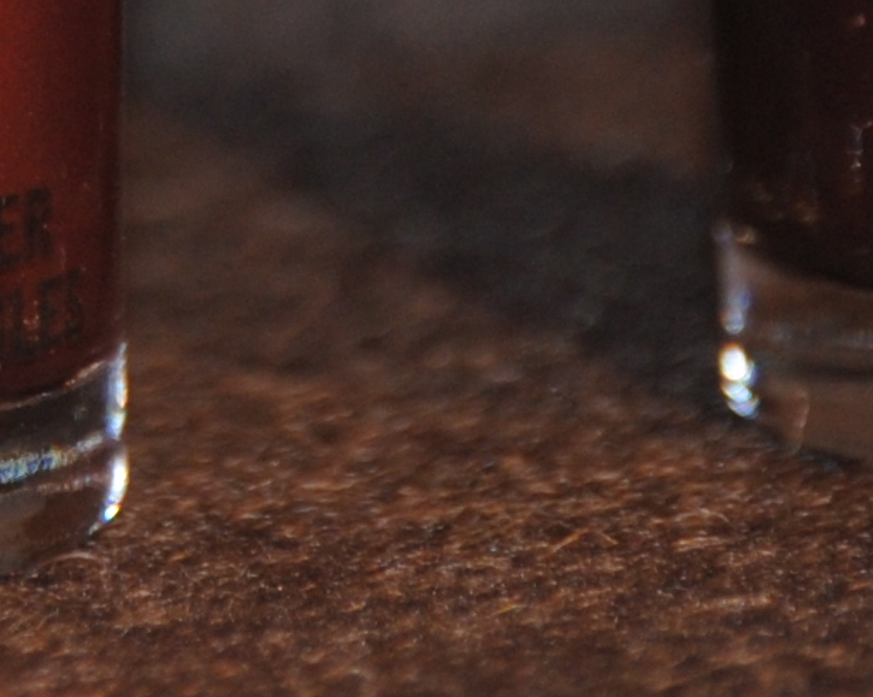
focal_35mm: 993
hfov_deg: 1.9
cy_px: -732
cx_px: -136
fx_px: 25640
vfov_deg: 1.6
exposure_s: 1/60
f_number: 4.8
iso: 200
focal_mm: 112
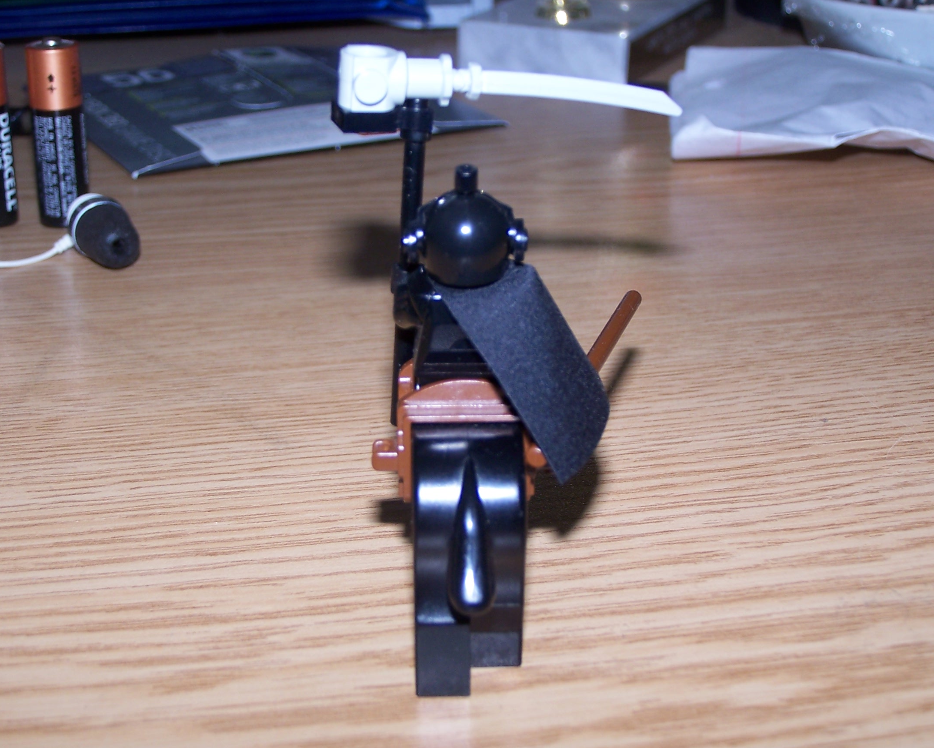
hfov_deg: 28.3
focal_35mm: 67
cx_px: 475
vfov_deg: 22.8
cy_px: 376
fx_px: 1852
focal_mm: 10.7
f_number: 3.2
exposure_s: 1/60
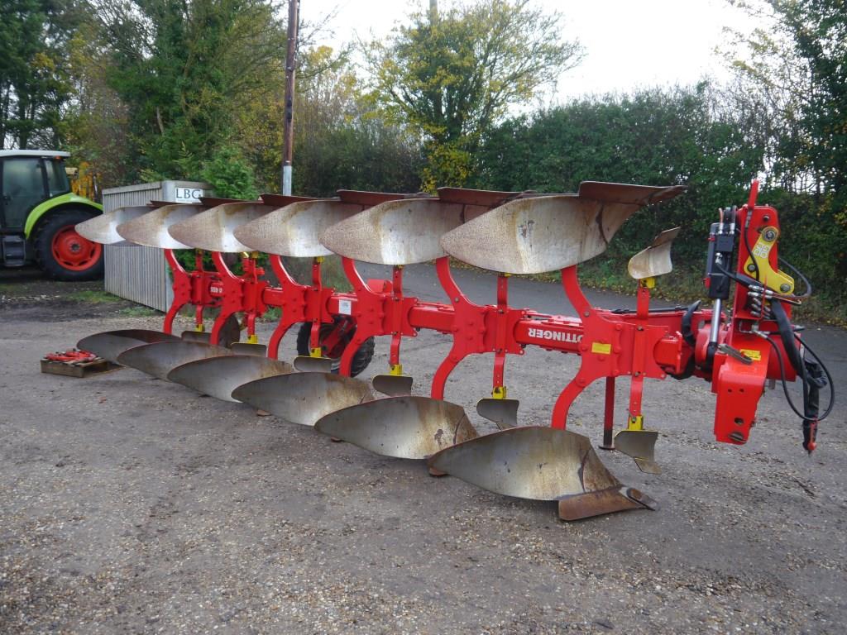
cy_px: 318
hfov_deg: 63.4
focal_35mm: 28
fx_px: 685
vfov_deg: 49.7
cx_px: 424
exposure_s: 1/125
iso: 160
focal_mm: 14
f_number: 3.5
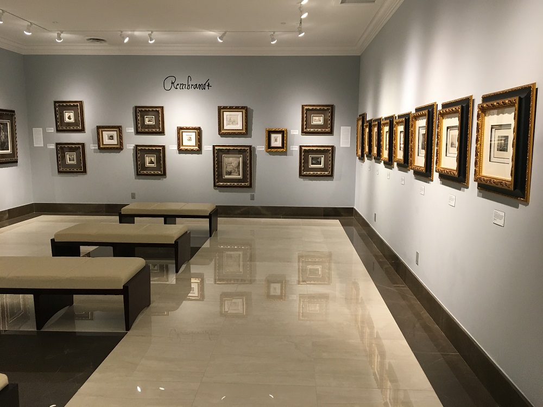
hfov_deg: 61.7
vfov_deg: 48.2
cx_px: 272
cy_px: 204
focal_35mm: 29
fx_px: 455
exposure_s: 1/30
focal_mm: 4.15
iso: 40
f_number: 2.2
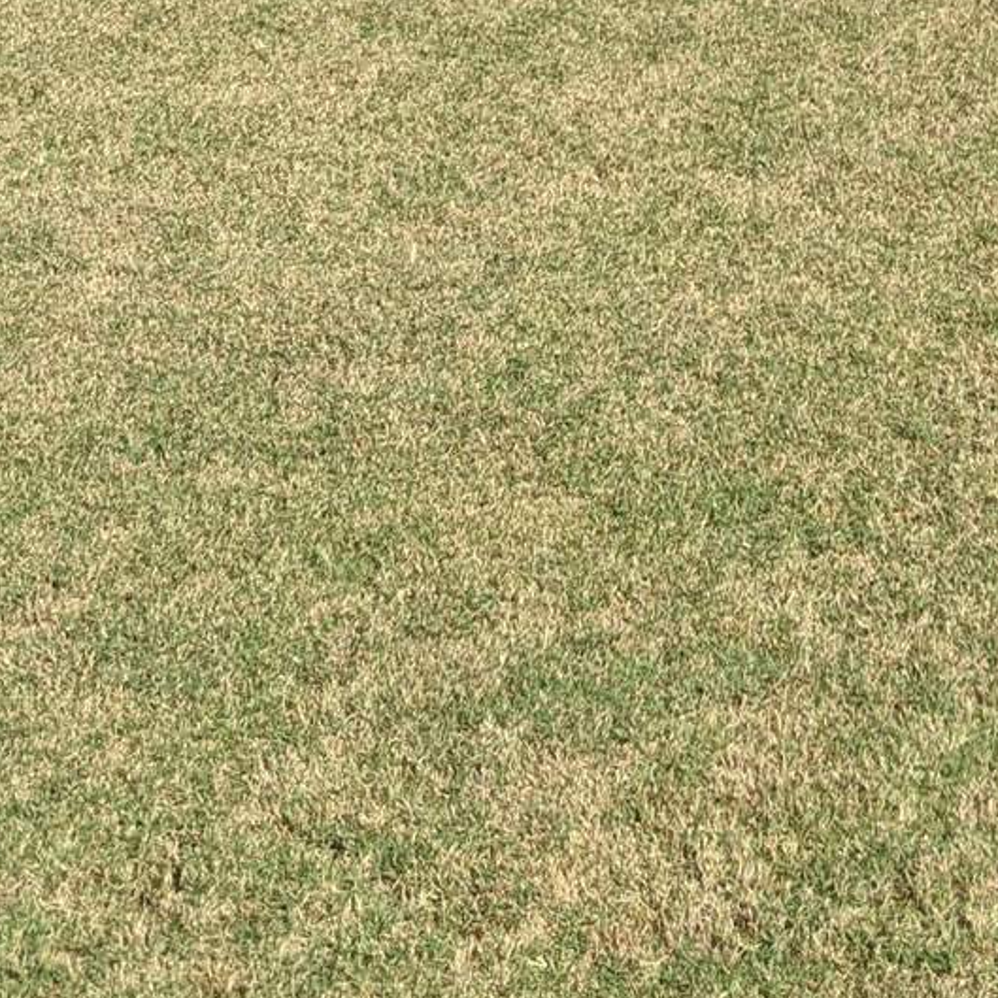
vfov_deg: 15.1
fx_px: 3392
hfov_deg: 16.4
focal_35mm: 104
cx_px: 956
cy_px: -649
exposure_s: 1/2933
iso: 69
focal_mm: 4.44
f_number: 1.8
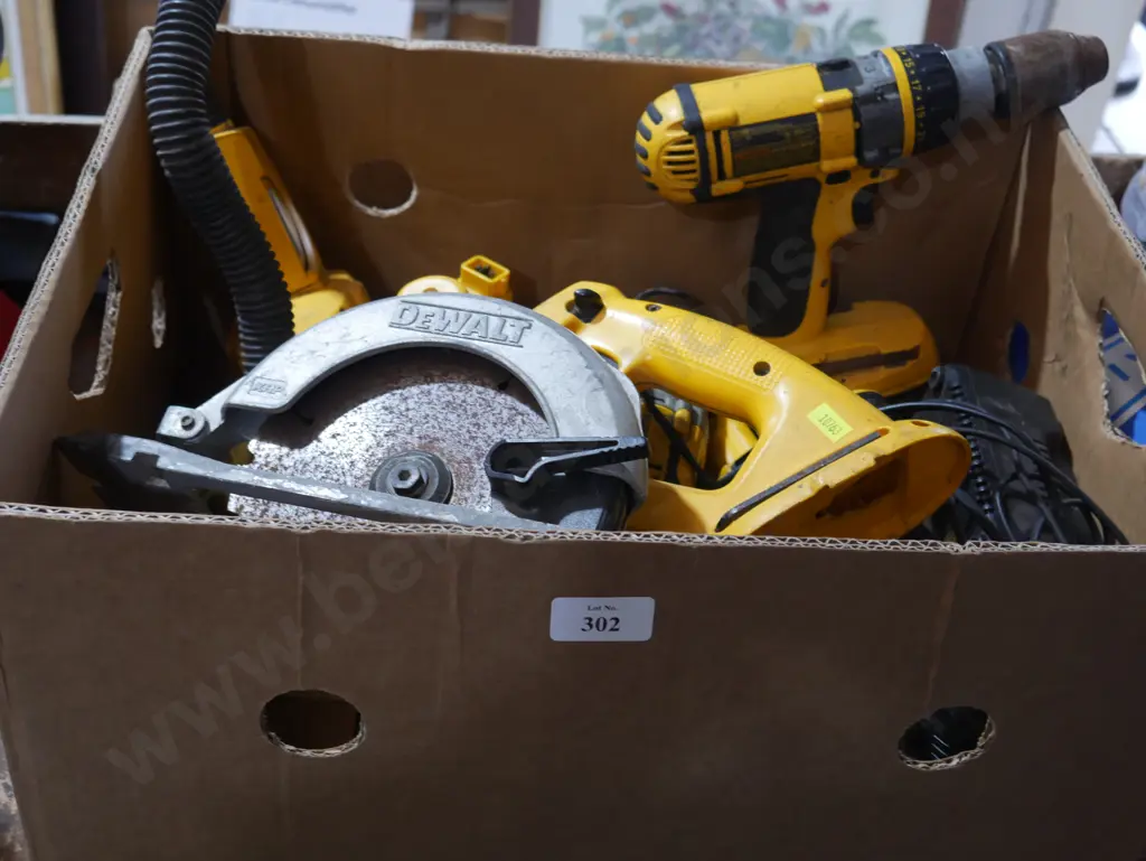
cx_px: 573
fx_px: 1457
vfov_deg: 32.9
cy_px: 430
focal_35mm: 44
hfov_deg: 42.9
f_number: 4.7
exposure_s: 1/60
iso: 640
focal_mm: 22
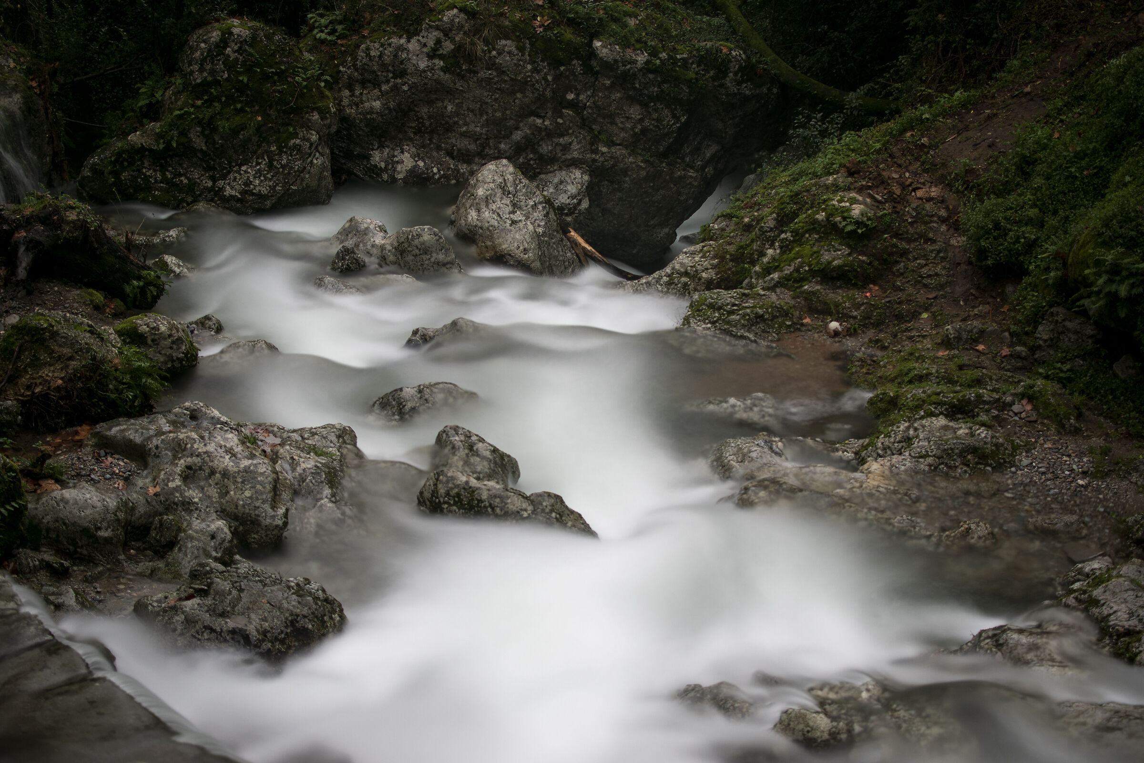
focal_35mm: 52
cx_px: 572
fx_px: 1668
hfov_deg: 37.9
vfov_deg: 25.8
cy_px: 382
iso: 100
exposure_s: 20
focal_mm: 35
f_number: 2.2
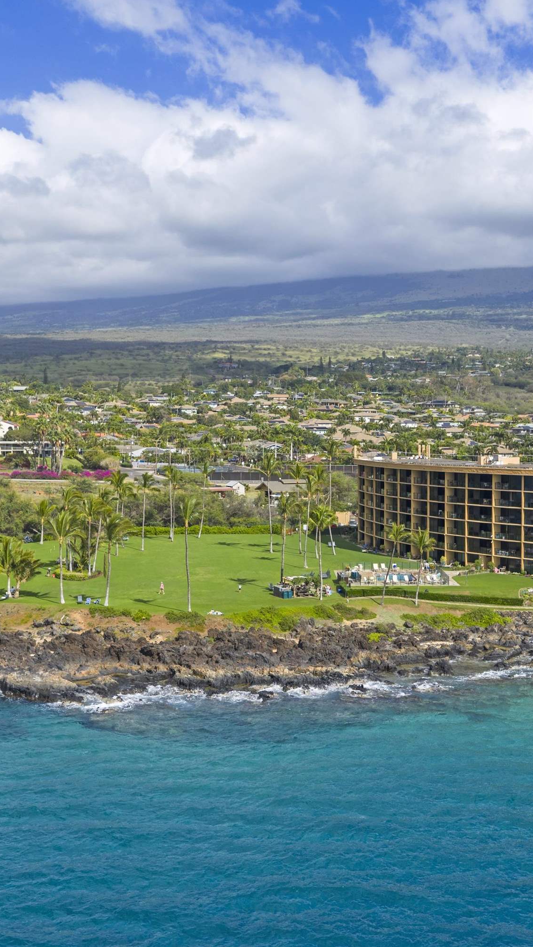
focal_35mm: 45
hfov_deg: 26.5
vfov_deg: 45.5
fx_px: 1131
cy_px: 468
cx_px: 278
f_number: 2.8
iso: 160
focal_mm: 14.45
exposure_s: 1/2000
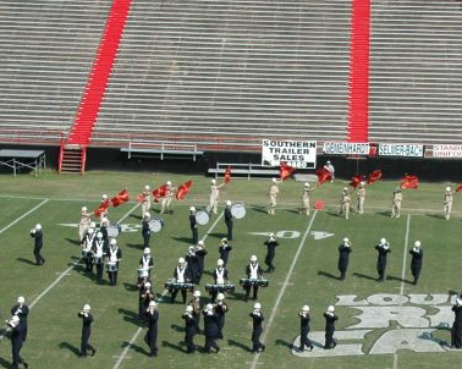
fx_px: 1667
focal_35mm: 122
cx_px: 276
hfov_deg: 15.8
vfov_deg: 12.6
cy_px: 313
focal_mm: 32
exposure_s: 1/320
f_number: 10
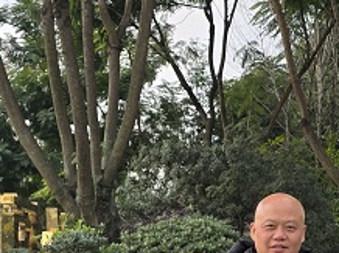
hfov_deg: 25.7
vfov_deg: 18.0
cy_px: 337
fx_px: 743
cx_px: 196
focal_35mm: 76
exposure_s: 1/369
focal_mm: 6.3
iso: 12
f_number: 1.7
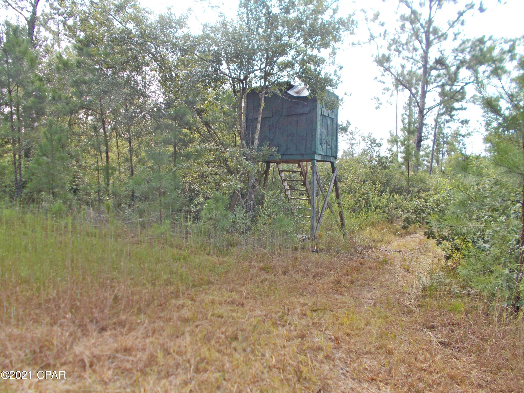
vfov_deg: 53.1
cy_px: 196
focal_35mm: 26
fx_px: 394
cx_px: 262
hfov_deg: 67.3
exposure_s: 1/200
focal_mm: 4.6
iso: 80
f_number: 3.2
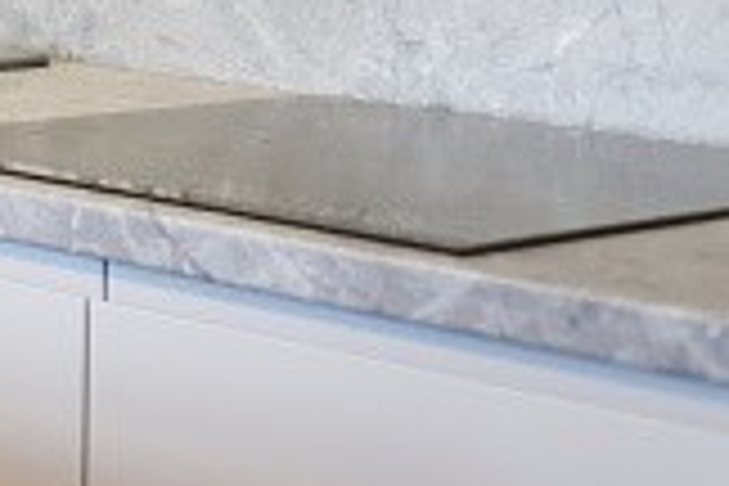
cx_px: -315
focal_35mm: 157
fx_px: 3179
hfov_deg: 12.5
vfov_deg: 8.6
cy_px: -232
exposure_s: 1/800
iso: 1000
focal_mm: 50
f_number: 2.8
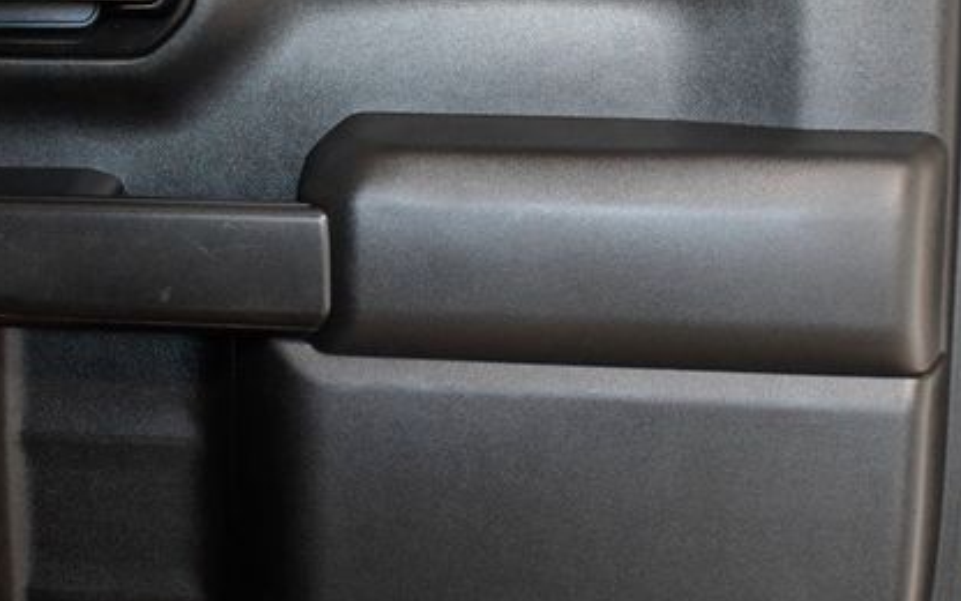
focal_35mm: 105
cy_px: 298
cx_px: 356
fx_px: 2750
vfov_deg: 12.5
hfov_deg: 19.8
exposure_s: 1/200
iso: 2500
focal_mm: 45
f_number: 4.5
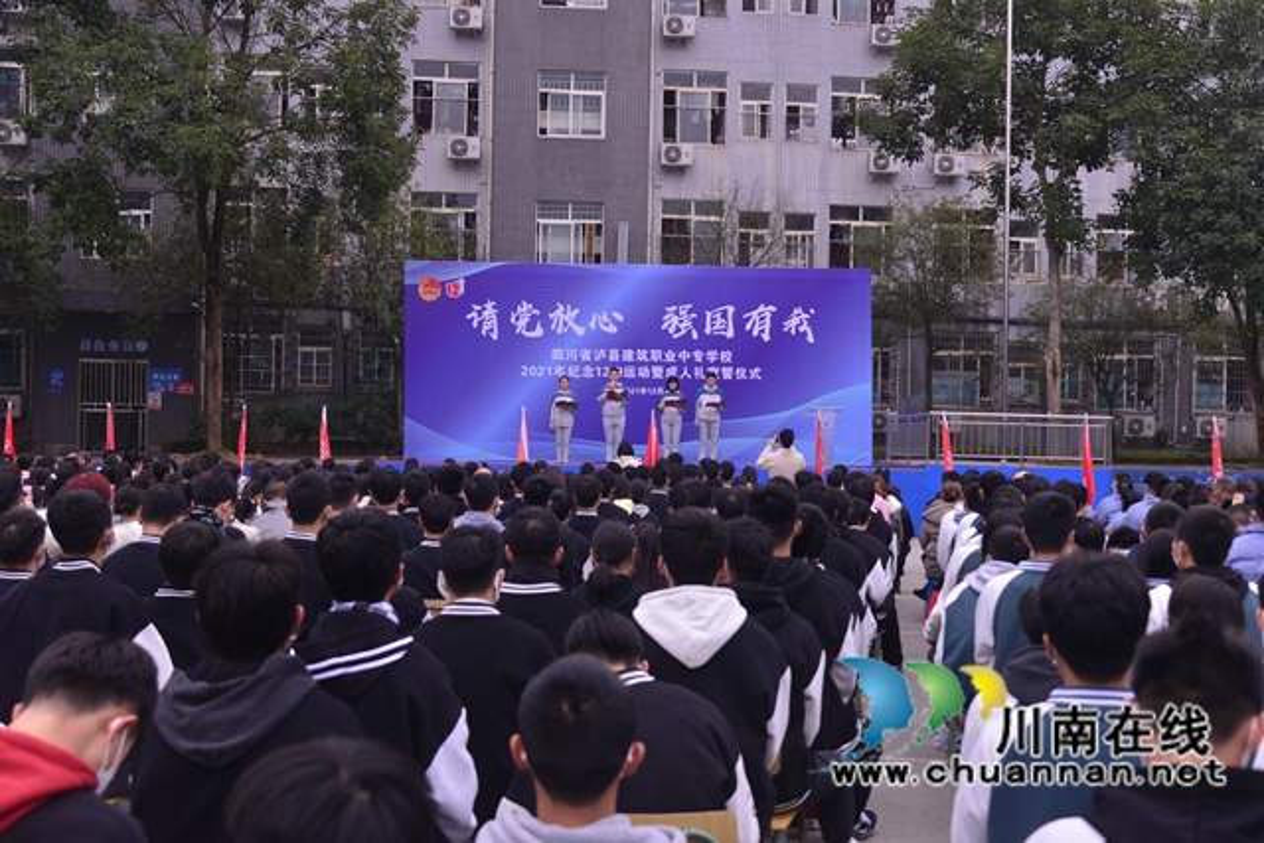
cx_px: 632
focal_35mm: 38
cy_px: 422
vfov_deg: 35.1
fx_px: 1334
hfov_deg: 50.7
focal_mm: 38
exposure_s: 1/250
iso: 1000
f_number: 5.6
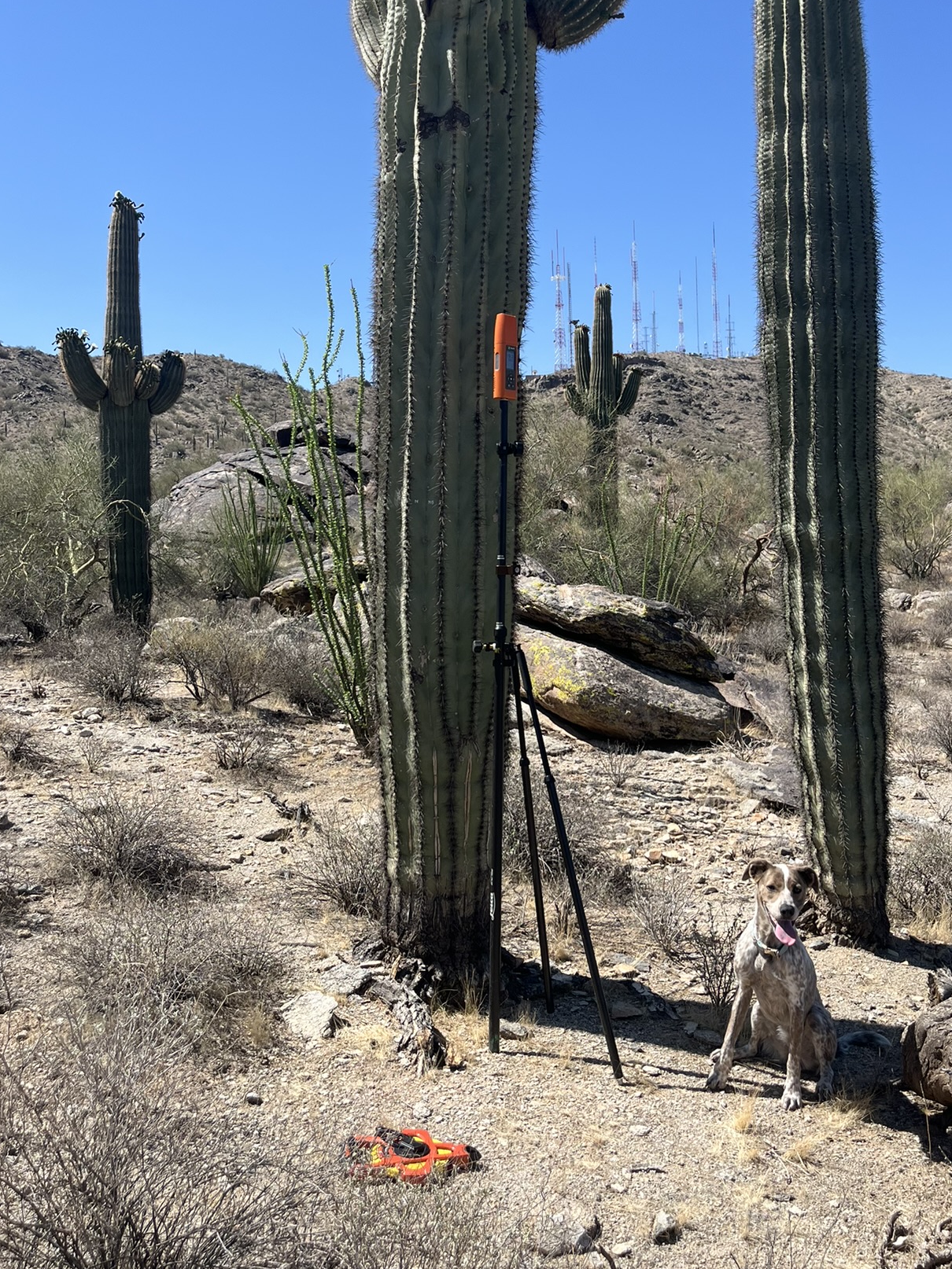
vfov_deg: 55.0
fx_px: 1210
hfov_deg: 42.7
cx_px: 572
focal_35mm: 33
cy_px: 508
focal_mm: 5.1
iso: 50
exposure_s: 1/3215
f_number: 1.6
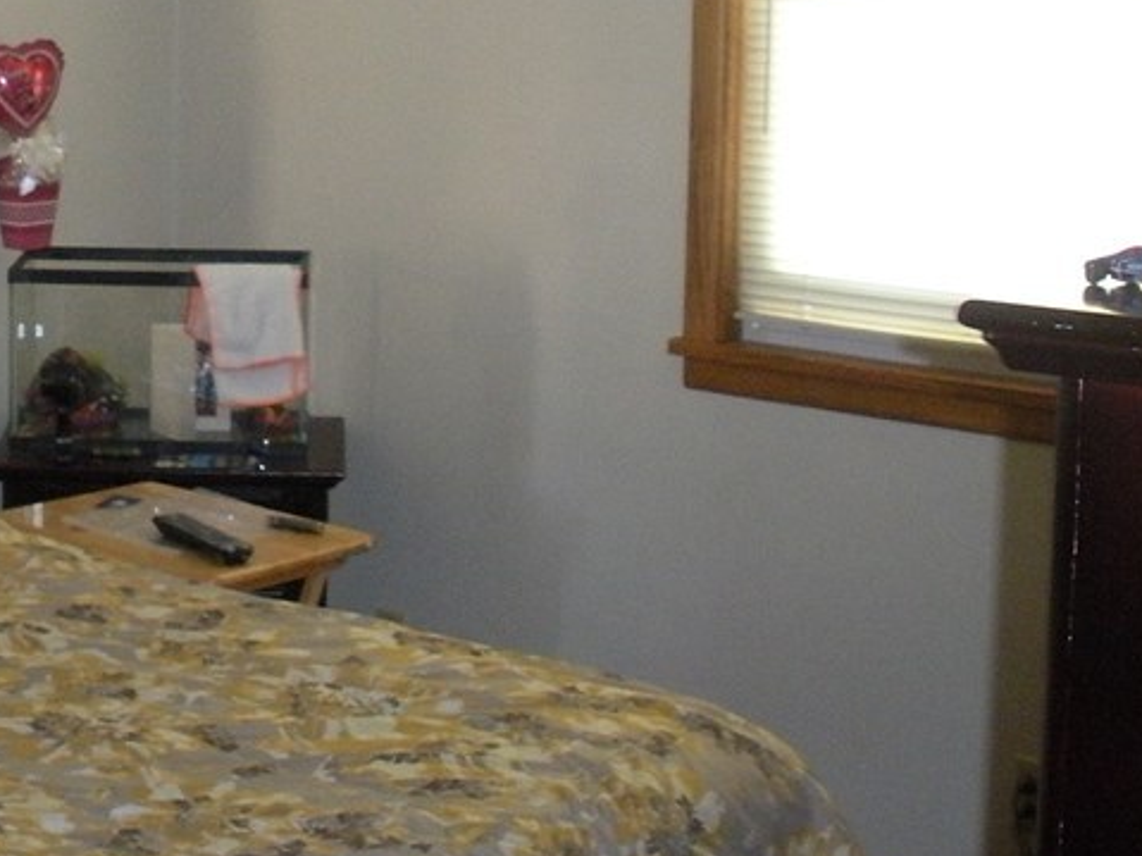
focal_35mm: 77
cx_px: 64
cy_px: 122
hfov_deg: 24.4
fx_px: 2540
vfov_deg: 18.9
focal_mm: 6.3
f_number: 3.5
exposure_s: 1/10.6
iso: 400
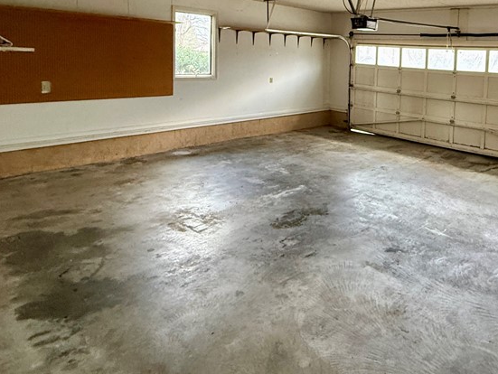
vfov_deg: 50.5
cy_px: 85
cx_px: 388
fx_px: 374
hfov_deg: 62.4
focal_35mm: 26
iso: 320
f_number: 2.2
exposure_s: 1/60
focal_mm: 2.22
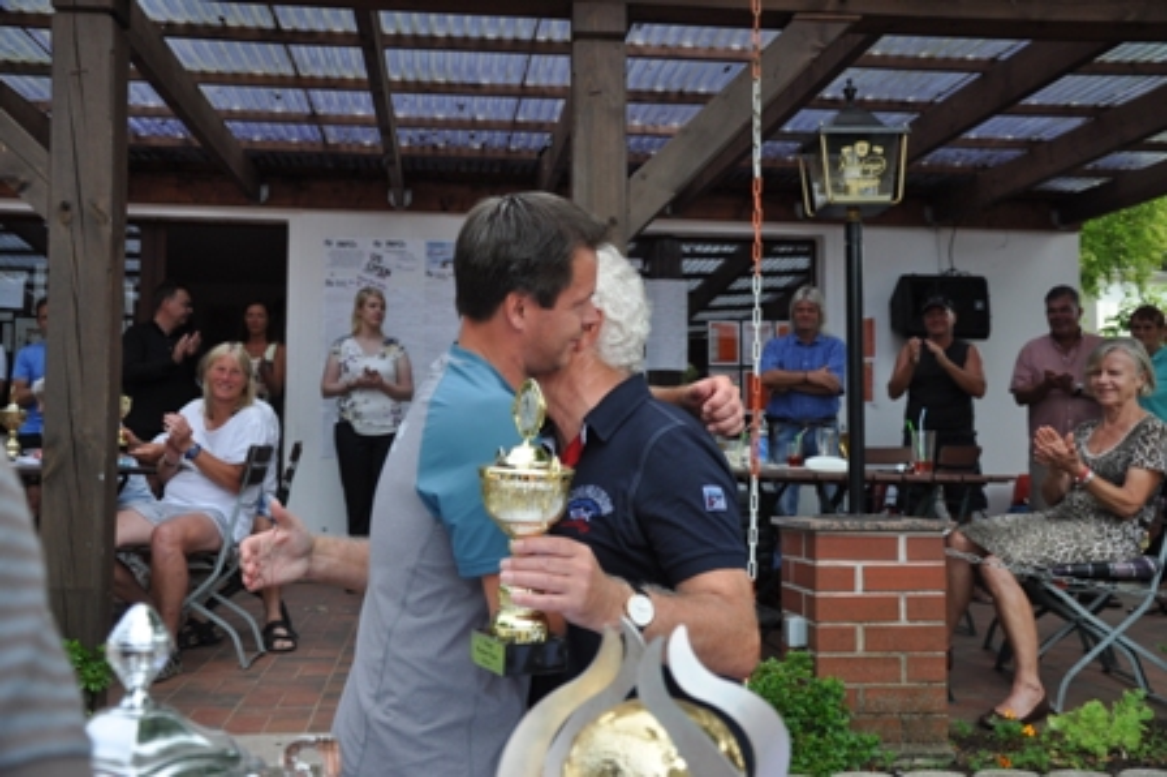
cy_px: 388
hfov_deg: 49.6
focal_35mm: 39
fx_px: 1263
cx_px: 584
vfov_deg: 34.2
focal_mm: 26
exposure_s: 1/1000
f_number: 4
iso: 400
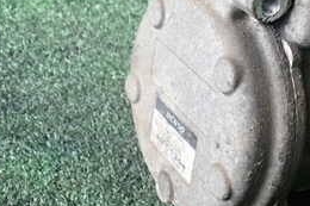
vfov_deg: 18.5
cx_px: 324
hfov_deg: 26.3
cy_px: 10
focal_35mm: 72
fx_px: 620
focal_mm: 5.4
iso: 250
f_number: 2.3
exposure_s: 1/30
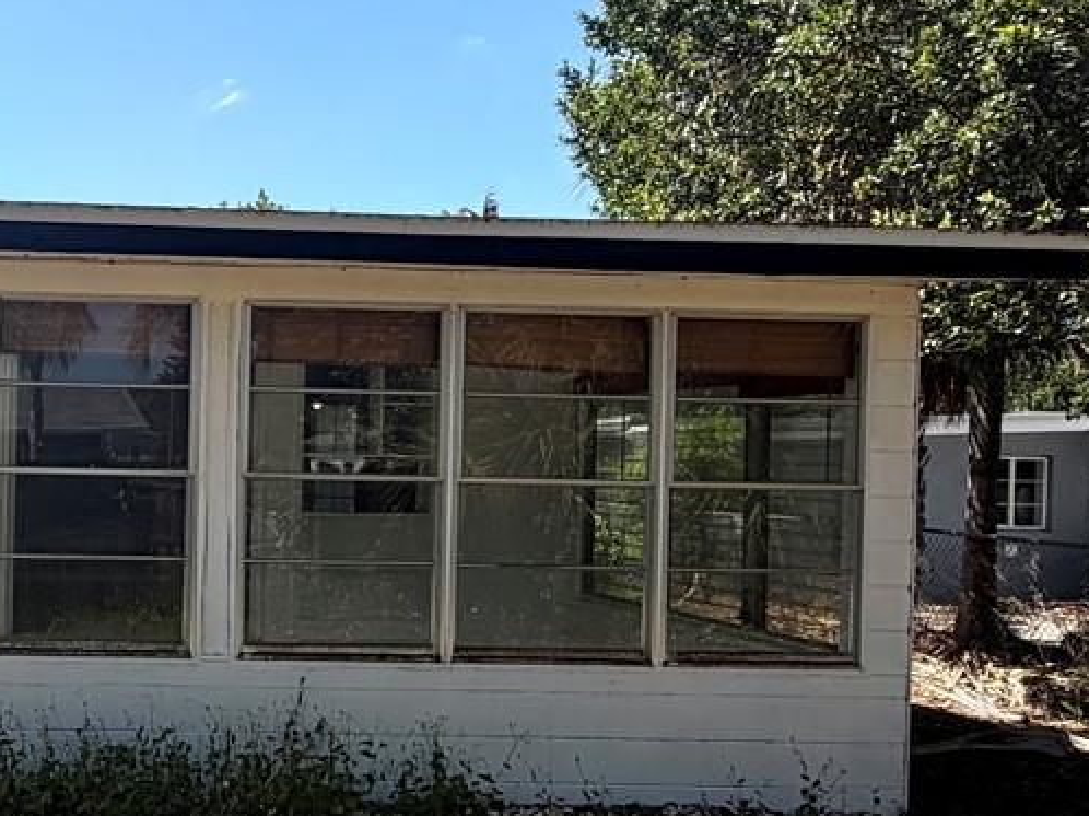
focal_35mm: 45
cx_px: -22
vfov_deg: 32.1
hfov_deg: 37.2
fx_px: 1415
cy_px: 464
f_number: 2.2
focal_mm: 2.22
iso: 25
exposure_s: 1/770
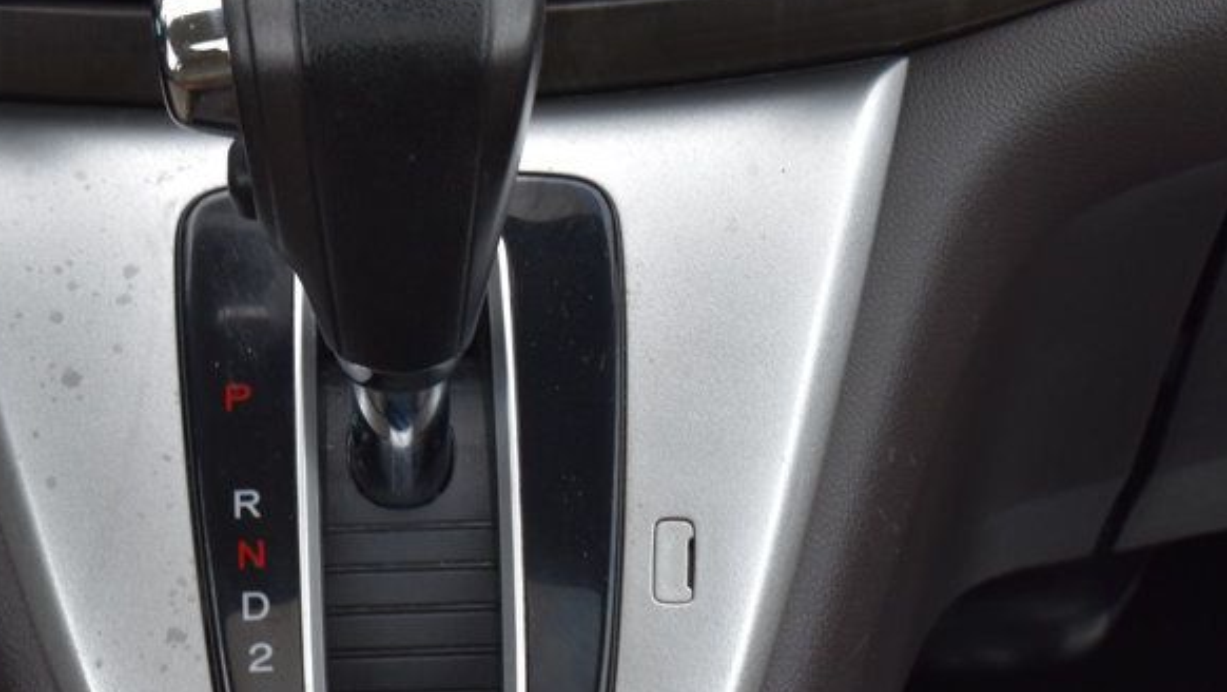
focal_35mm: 152
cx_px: 441
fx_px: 4945
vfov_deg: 8.0
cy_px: 287
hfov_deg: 14.1
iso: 400
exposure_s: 1/80
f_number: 8
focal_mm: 55
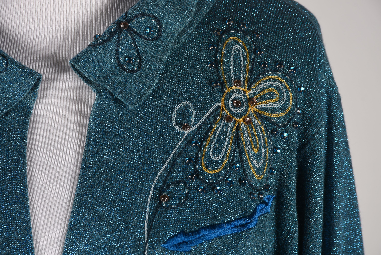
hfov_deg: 9.8
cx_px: 190
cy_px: 128
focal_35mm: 210
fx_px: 2224
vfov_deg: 6.6
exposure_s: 1/125
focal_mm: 140
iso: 200
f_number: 11
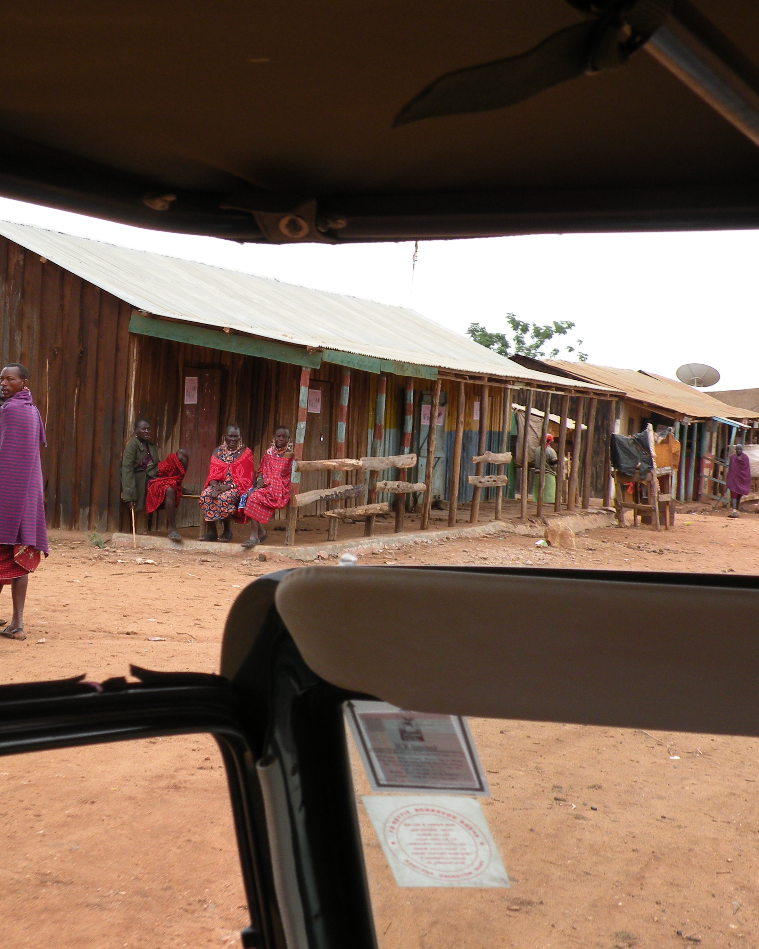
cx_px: 368
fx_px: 2050
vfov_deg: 26.1
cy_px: 474
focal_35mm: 73
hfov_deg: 21.0
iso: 64
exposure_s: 1/189
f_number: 5
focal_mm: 9.8
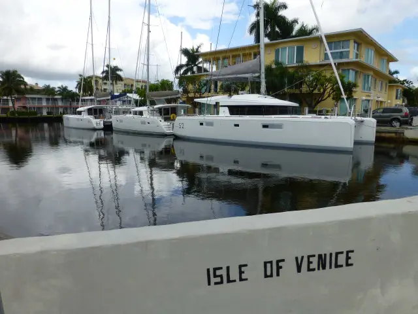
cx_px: 209
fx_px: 290
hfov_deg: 71.6
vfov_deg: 56.8
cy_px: 157
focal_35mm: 24
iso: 100
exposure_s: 1/640
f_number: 4
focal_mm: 4.3
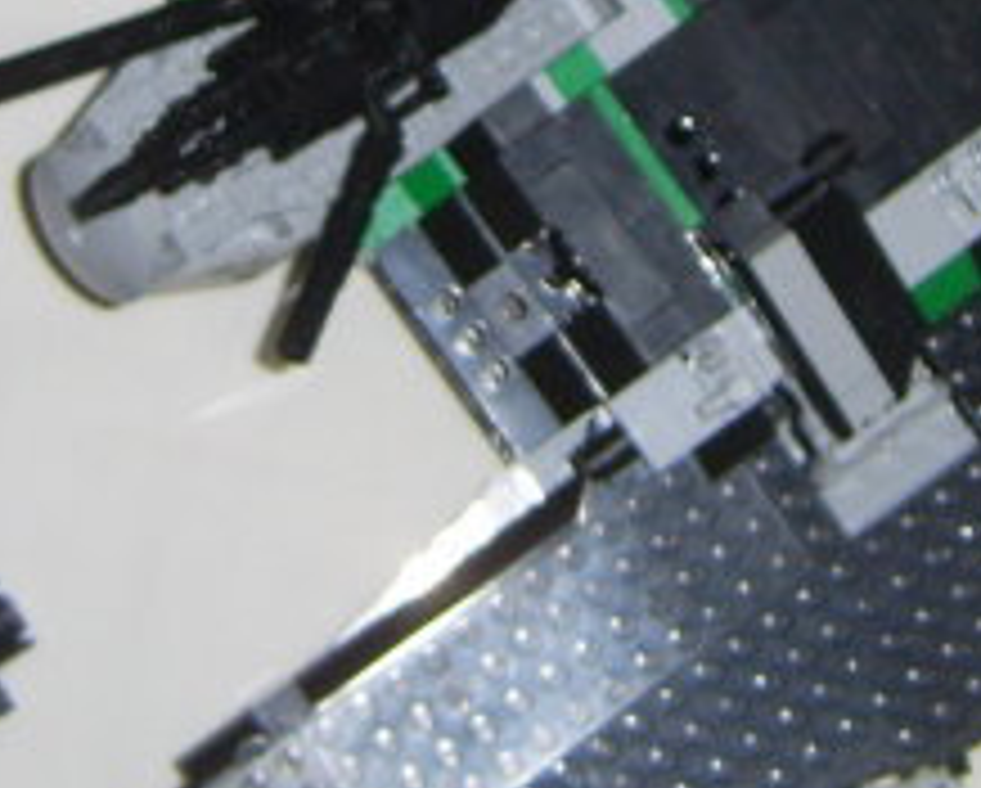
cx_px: 612
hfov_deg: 14.1
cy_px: -167
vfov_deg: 11.2
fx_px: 3954
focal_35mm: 136
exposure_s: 1/30
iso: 100
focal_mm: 7.8
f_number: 2.8
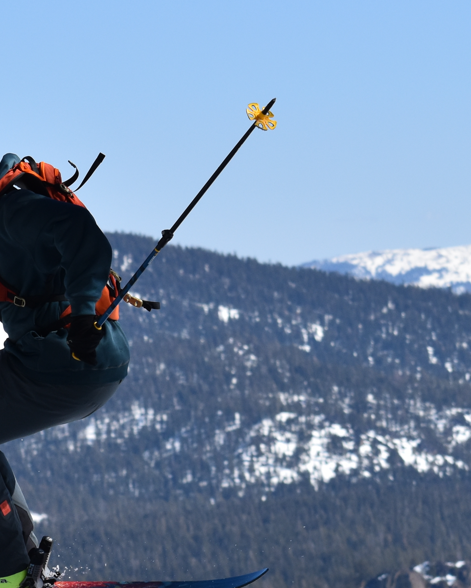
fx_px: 6185
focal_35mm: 355
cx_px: 17
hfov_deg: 4.4
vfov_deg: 5.4
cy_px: 436
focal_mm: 90
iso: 400
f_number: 7.1
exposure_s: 1/2000
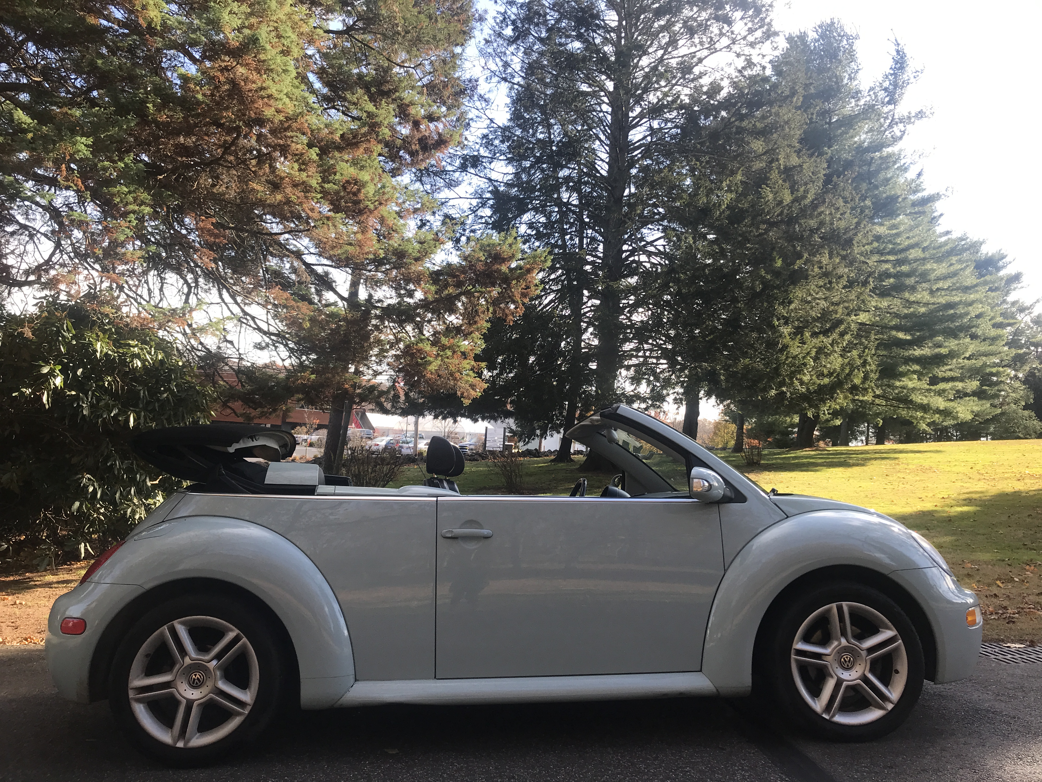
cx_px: 521
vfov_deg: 49.7
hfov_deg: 63.4
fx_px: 843
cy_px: 391
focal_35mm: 28
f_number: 1.8
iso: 20
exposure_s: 1/595
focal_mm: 3.99
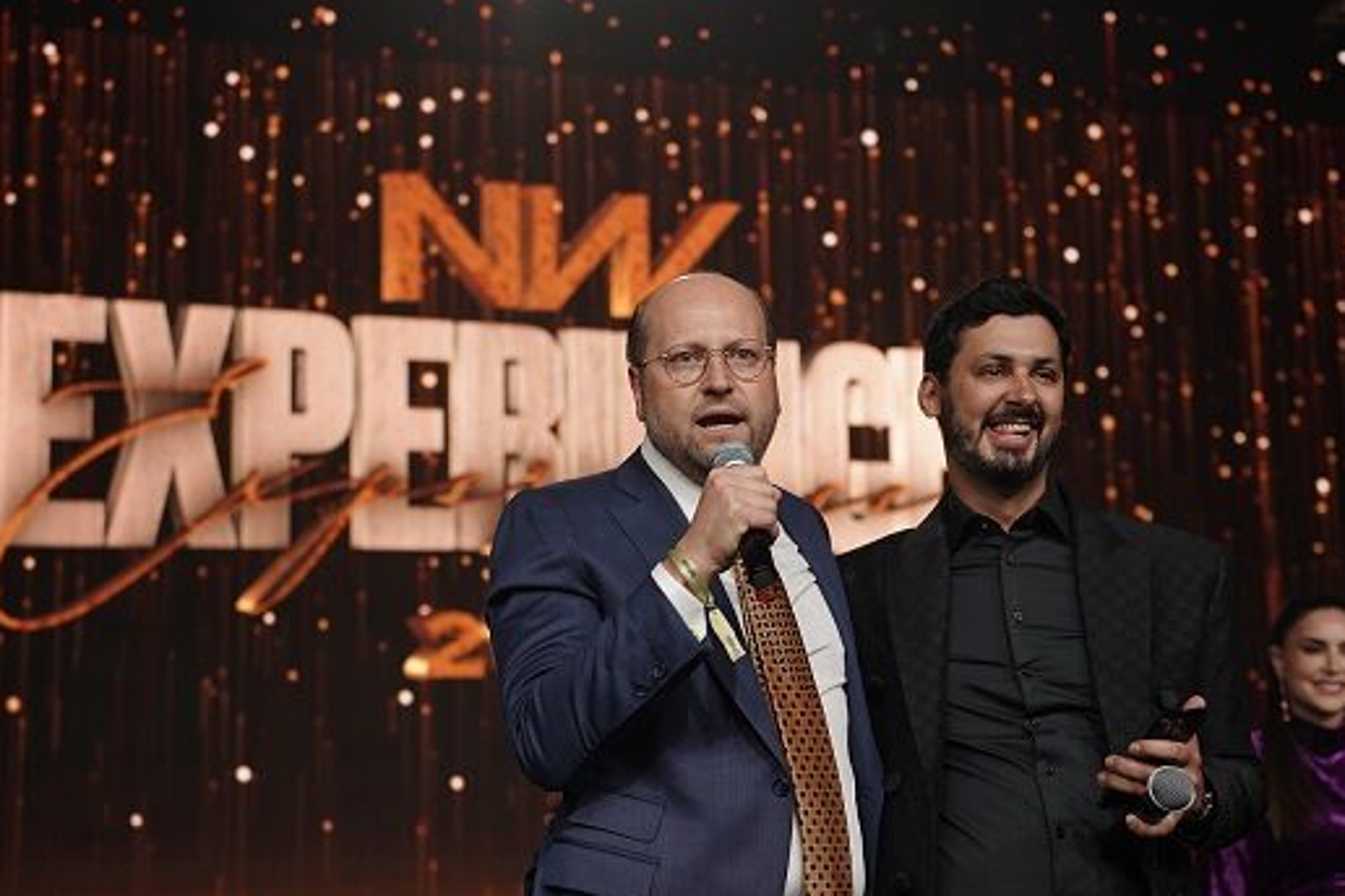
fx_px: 2241
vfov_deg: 22.5
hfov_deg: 33.3
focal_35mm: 60
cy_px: 596
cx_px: 792
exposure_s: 1/100
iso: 320
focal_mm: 43
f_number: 2.8
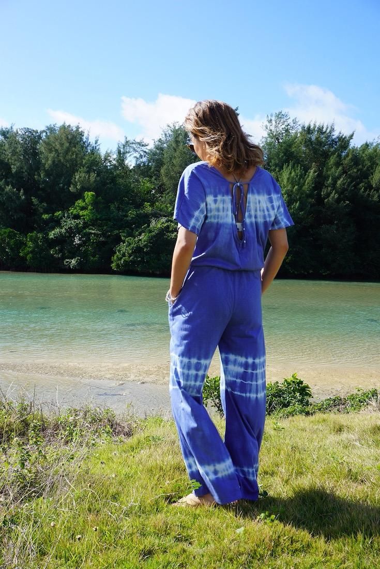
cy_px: 284
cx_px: 190
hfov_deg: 35.5
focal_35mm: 38
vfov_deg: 51.3
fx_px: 593
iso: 100
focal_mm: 25
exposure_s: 1/125
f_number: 9
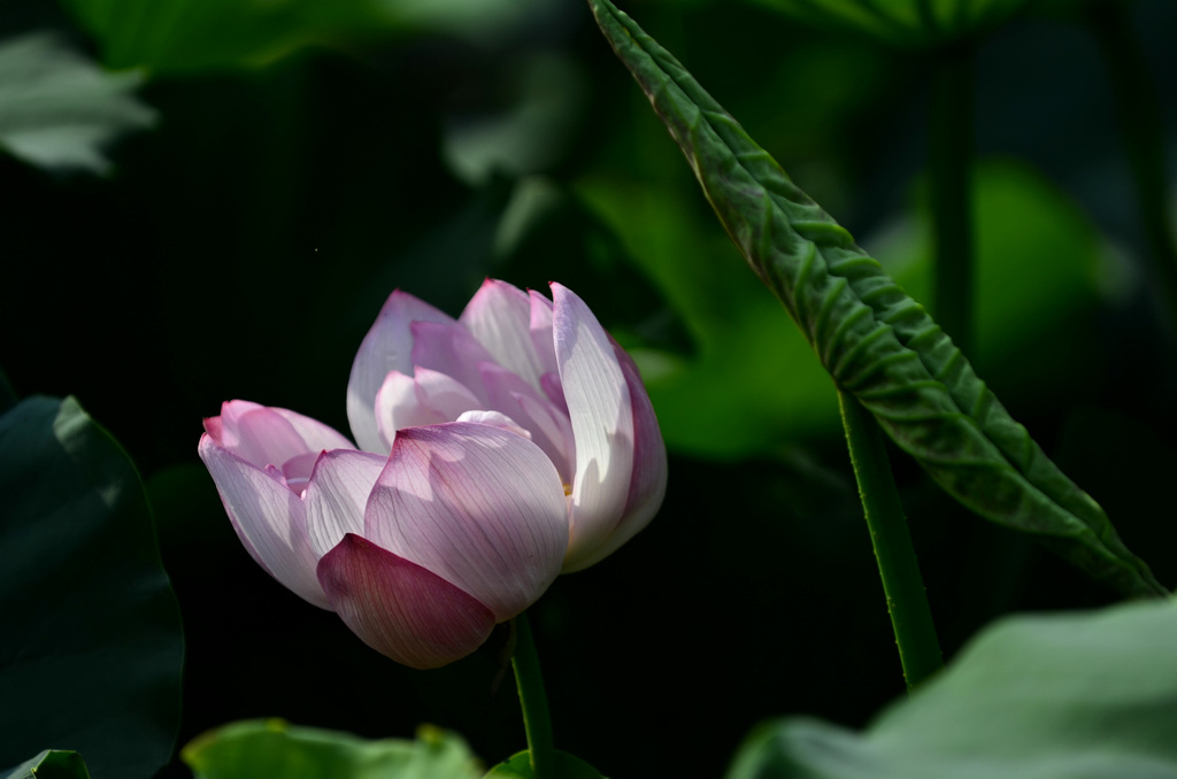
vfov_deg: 4.6
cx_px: 588
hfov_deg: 6.9
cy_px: 390
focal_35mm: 300
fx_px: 9787
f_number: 2.8
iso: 100
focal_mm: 200
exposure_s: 1/2500
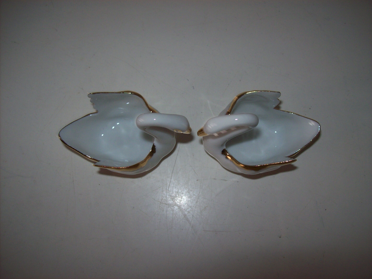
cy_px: 140
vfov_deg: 39.6
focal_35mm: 36
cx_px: 186
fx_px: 387
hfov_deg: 51.4
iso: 80
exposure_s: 1/64
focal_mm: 6
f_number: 2.7
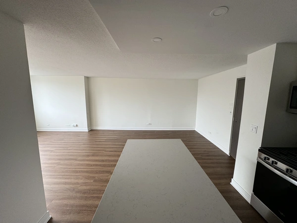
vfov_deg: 85.7
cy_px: 112
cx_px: 148
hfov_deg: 102.1
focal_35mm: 14
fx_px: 120
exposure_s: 1/99
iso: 100
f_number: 2.2
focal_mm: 2.22
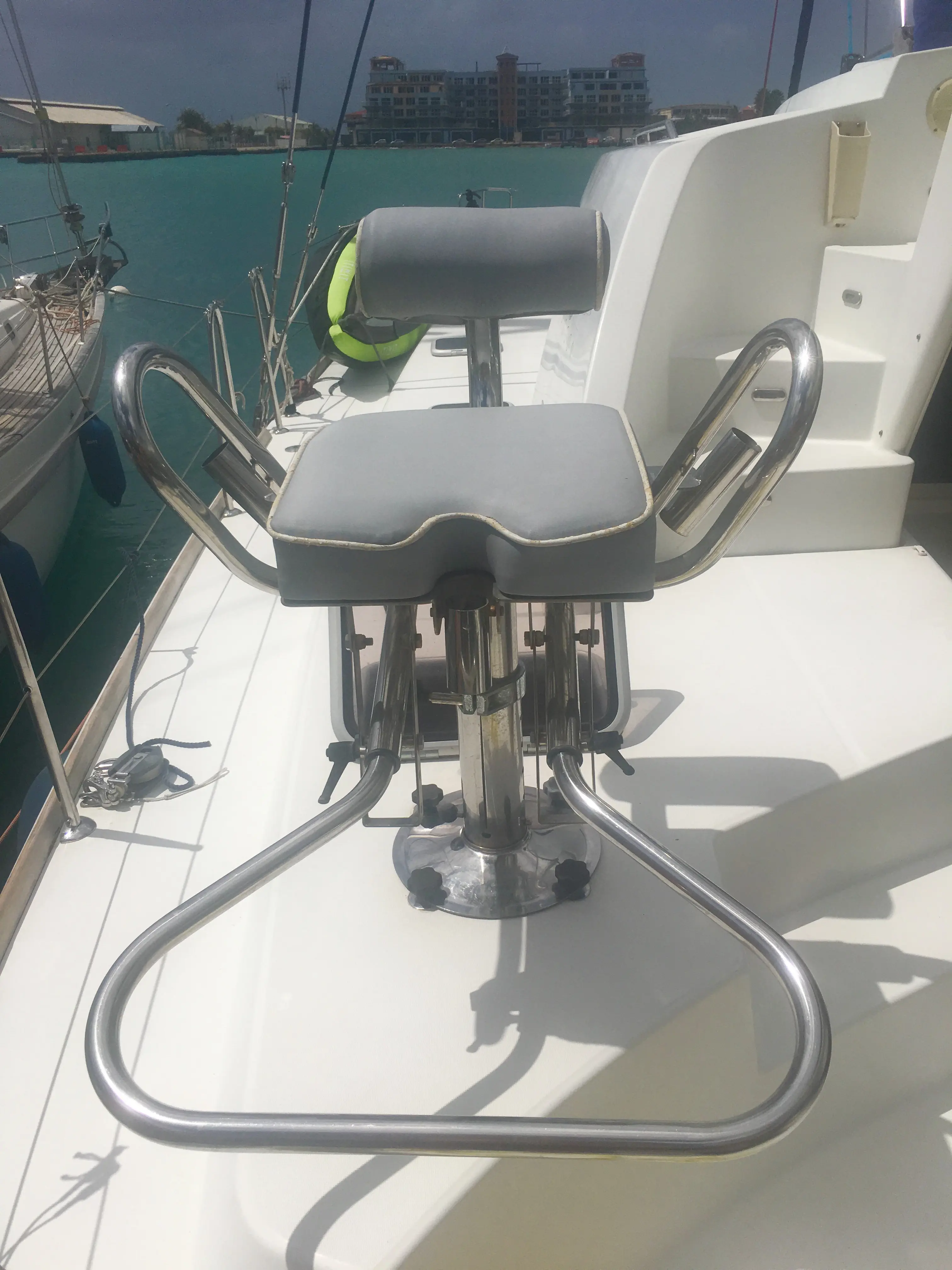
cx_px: 476
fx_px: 1063
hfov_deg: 48.2
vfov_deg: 61.7
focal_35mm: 29
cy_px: 635
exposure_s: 1/9615
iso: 25
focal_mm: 4.15
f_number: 2.2
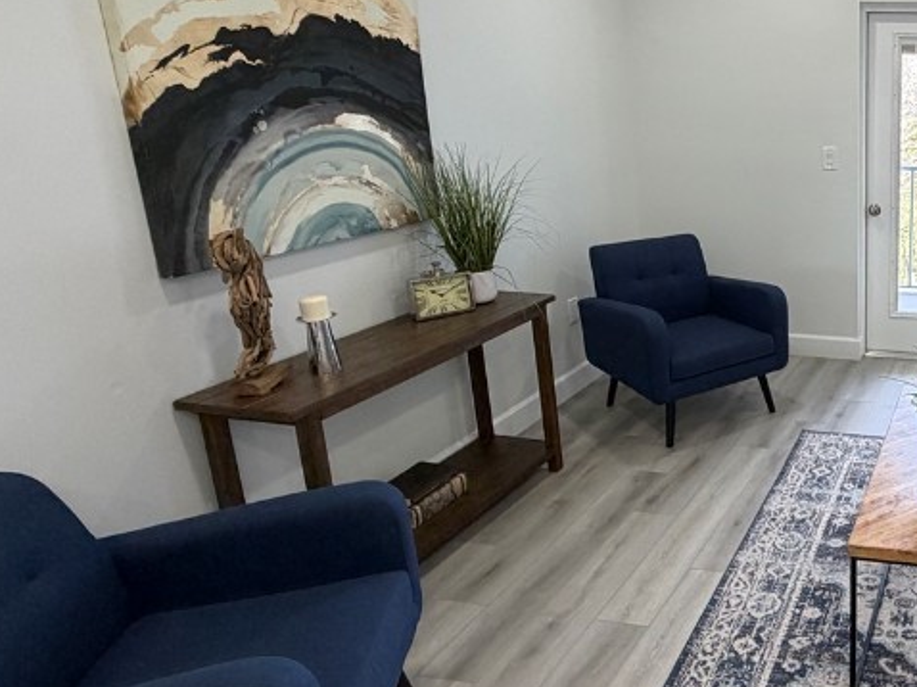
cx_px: 909
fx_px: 794
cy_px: 280
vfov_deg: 46.5
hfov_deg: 49.4
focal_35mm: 30
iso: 250
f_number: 2.2
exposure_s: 1/121
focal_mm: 2.22
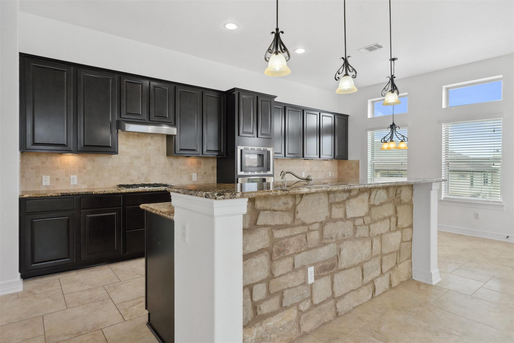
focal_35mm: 20
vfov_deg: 61.9
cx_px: 257
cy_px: 172
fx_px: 286
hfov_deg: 84.0
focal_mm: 20
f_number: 8
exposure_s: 1/125
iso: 1600
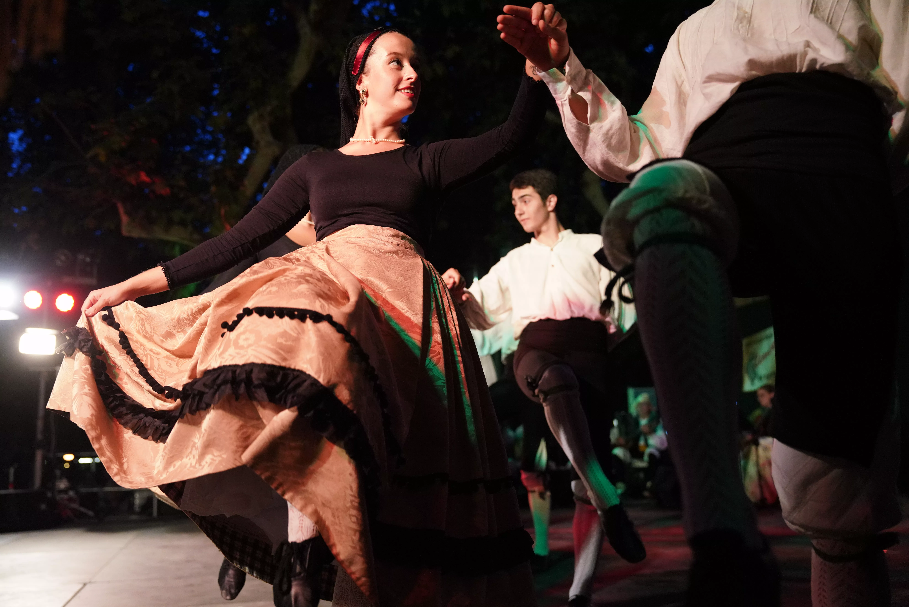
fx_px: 884
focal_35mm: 35
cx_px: 454
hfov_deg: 54.4
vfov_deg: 37.9
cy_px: 304
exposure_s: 1/500
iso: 5000
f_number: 2.8
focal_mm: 35
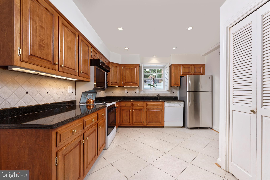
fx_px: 113
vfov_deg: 77.3
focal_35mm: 15
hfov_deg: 100.4
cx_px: 135
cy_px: 90
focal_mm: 15
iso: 200
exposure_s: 1/10
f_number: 13
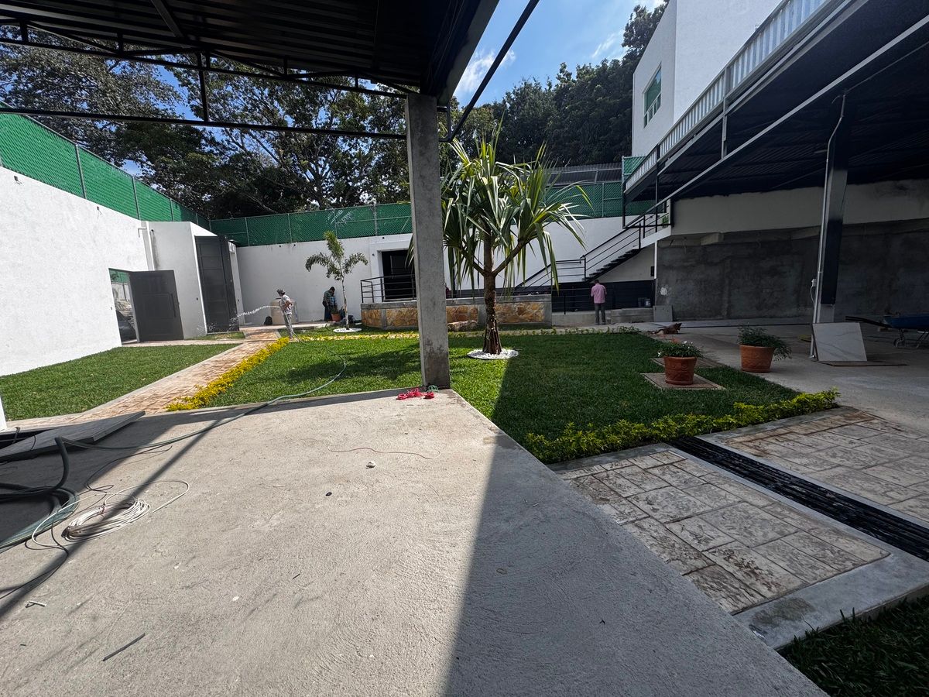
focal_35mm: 14
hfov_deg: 102.1
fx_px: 376
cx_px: 464
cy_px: 348
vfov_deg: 85.7
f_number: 2.2
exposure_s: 1/1449
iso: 50
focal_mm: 2.22
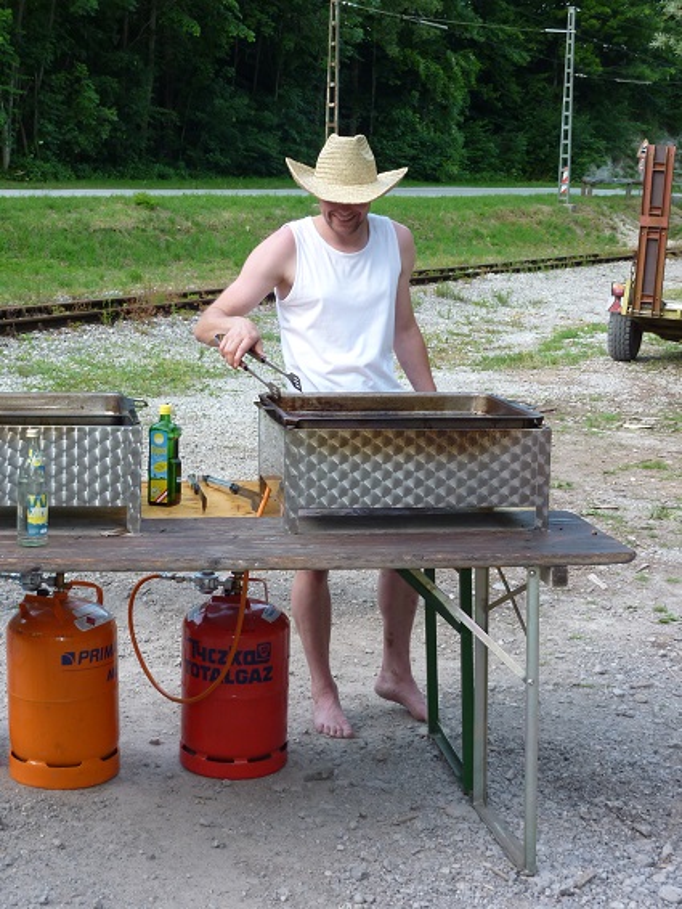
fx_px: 1549
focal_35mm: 59
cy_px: 454
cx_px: 341
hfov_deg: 24.8
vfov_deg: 32.7
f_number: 3.9
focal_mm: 9.7
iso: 100
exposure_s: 1/40
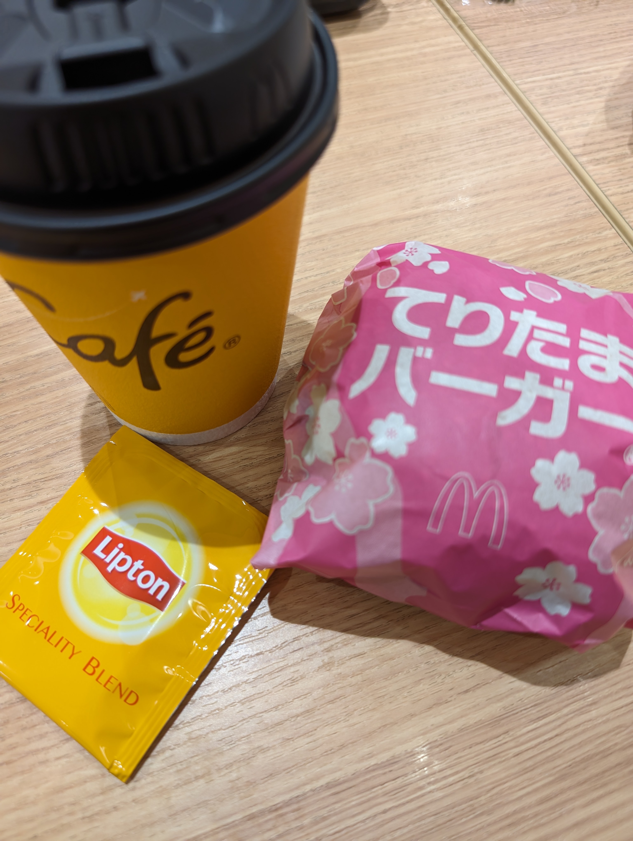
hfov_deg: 56.9
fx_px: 584
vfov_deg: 71.5
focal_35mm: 24
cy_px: 420
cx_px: 316
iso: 114
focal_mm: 6.9
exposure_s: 1/110
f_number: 1.68
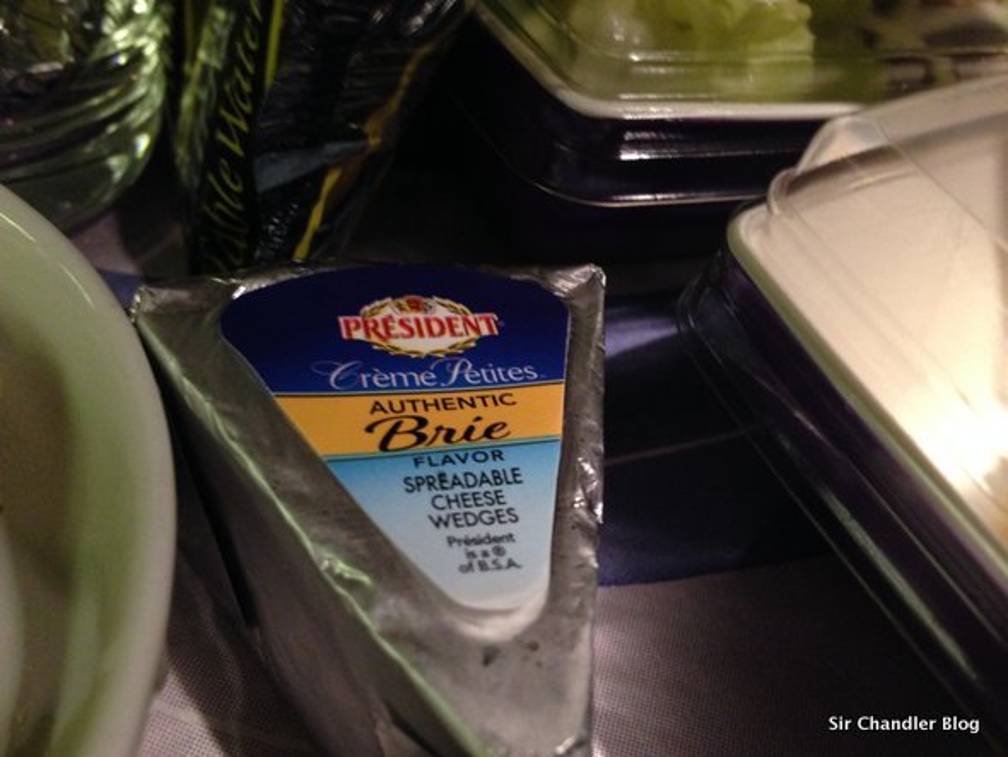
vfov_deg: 43.0
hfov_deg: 55.3
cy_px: 378
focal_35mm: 33
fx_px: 961
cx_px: 504
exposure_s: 1/15
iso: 400
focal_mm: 4.12
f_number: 2.4
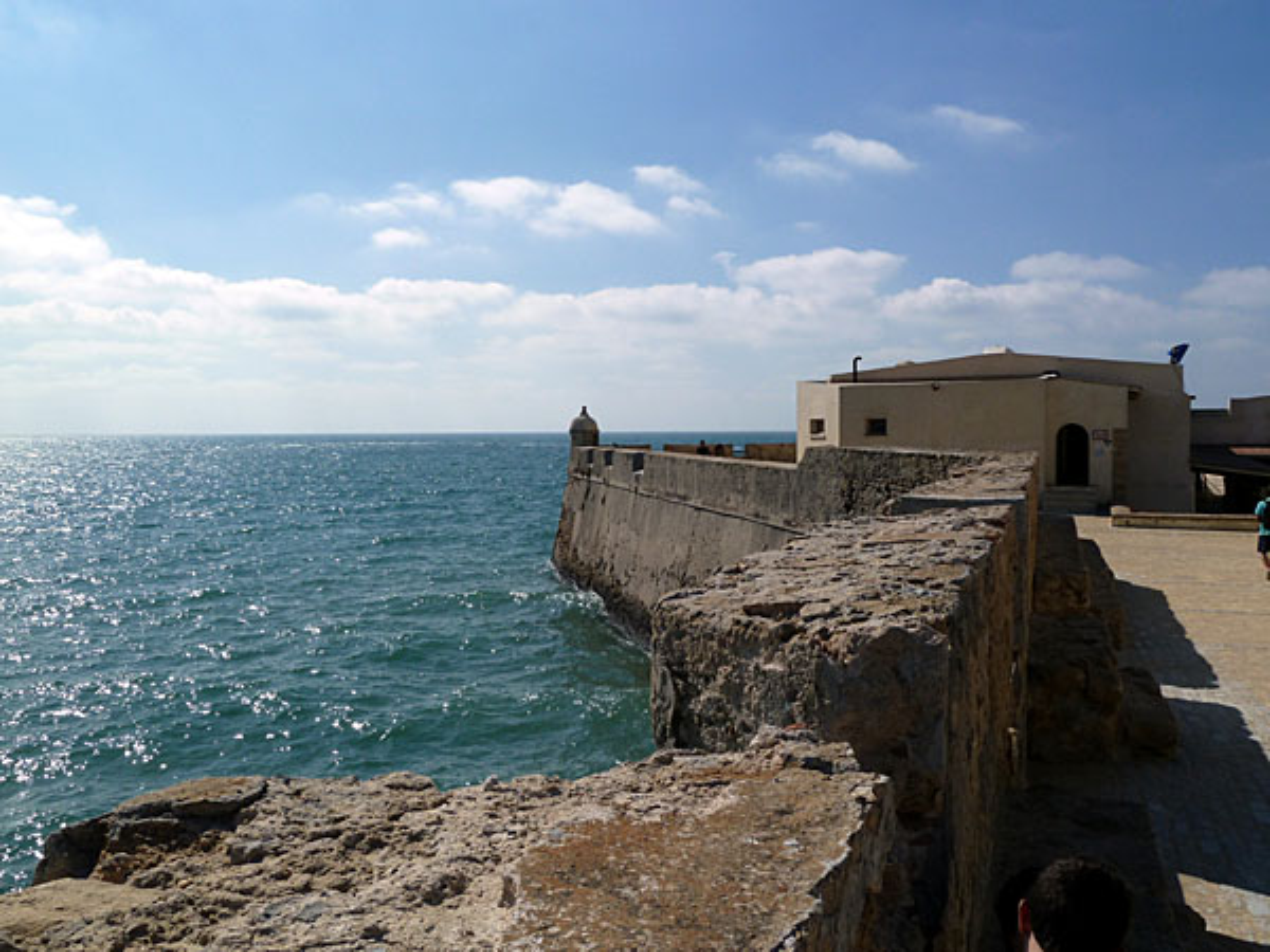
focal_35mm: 30
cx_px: 635
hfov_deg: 60.0
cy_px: 476
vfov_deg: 46.8
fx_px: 1101
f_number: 5.6
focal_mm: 5
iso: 80
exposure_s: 1/1000
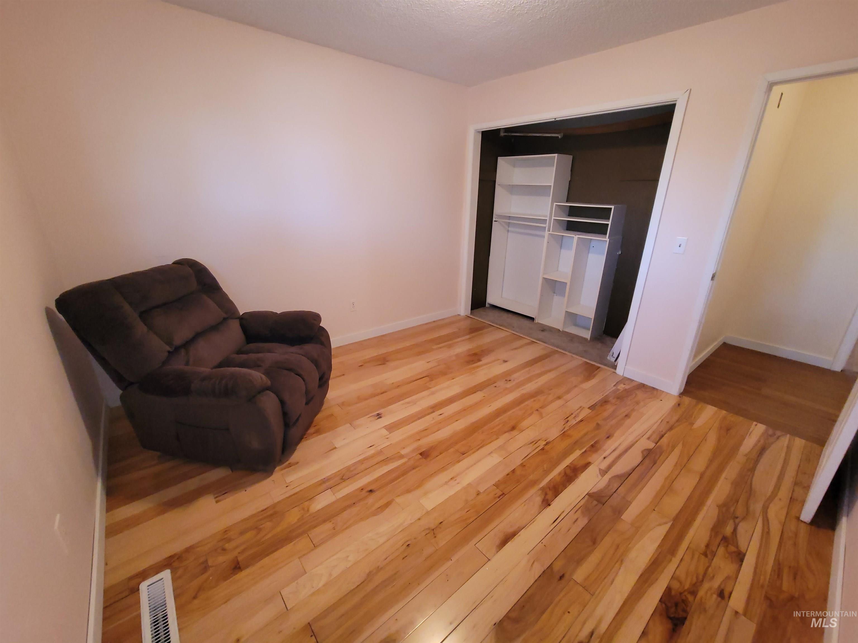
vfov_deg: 89.9
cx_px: 429
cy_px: 322
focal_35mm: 13
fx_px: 322
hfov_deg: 106.2
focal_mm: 2.2
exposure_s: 1/60
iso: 400
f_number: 2.2
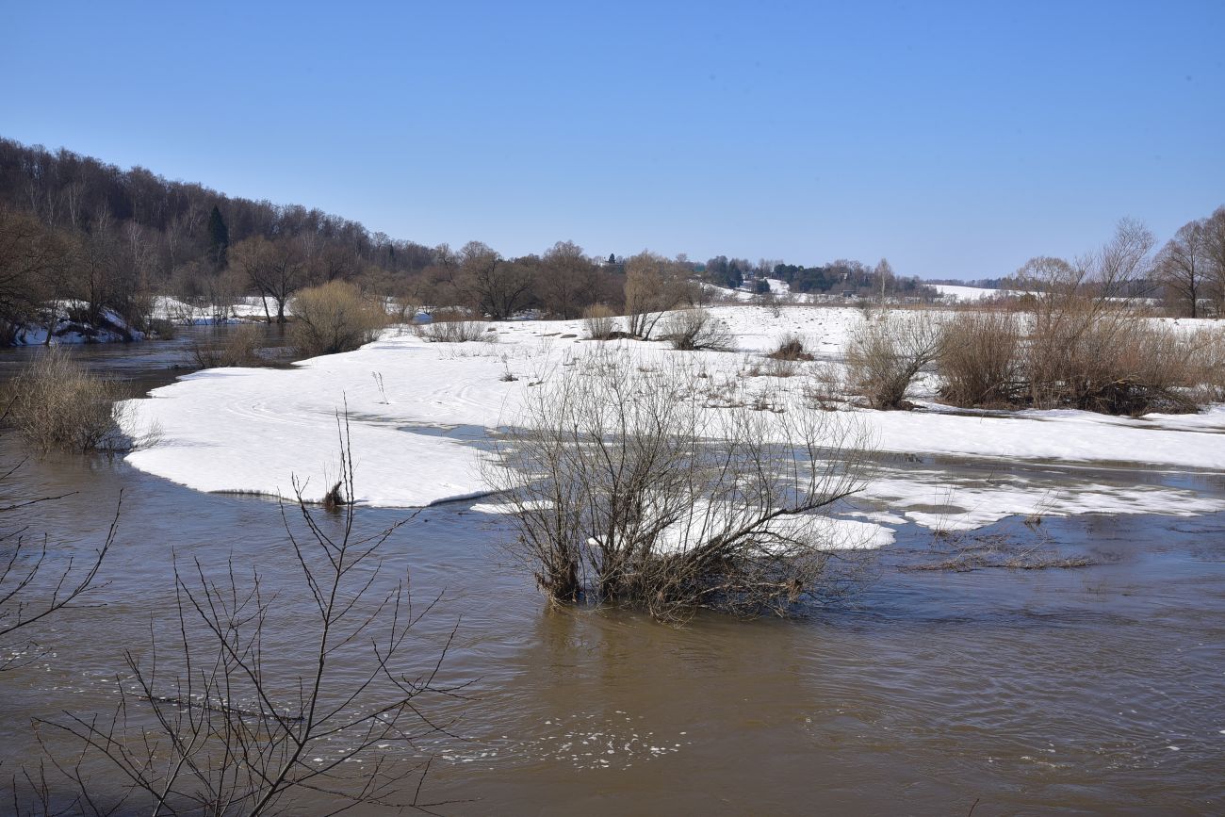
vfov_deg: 27.0
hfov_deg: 39.6
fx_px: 1701
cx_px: 612
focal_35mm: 50
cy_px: 408
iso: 125
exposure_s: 1/125
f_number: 13
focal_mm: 50
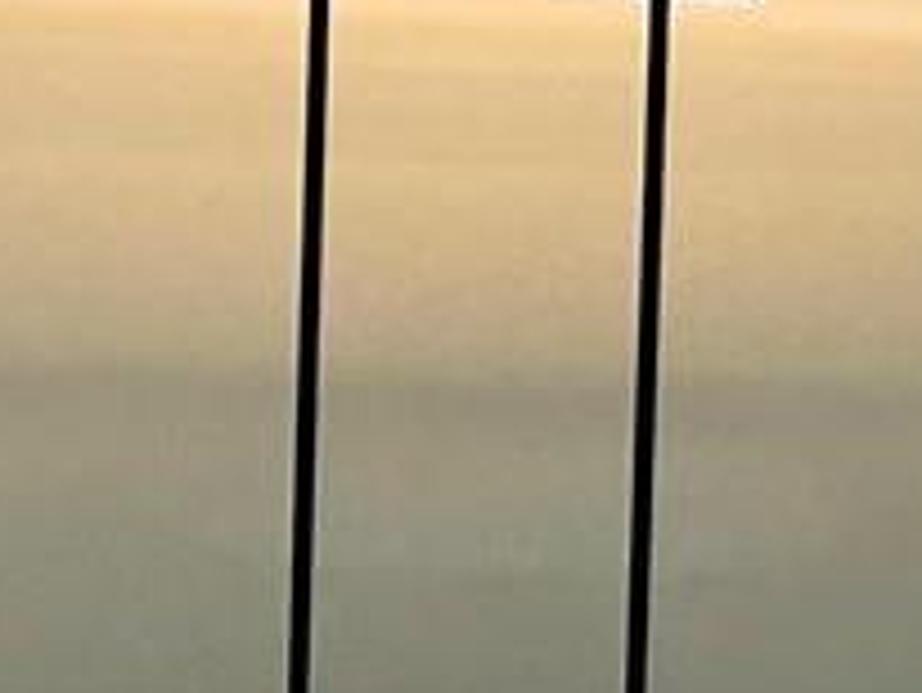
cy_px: 1863
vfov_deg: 7.3
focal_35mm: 187
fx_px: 4984
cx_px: -171
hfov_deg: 10.4
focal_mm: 6.86
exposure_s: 1/120
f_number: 1.78
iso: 160
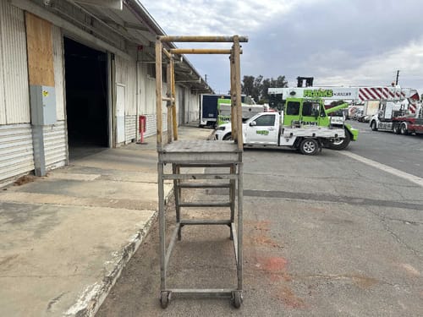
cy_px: 158
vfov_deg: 53.1
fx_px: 318
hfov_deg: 67.3
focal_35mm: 26
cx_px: 212
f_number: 1.5
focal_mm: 5.7
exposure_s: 1/2915
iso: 50
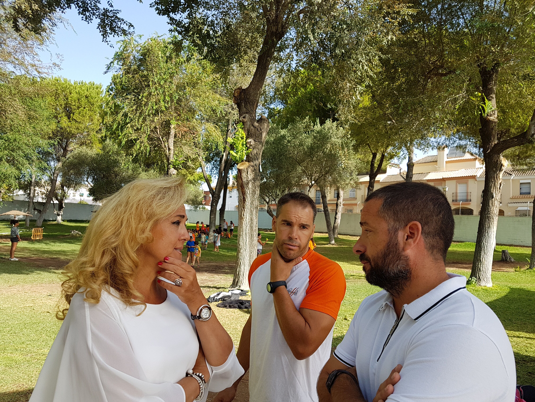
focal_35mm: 26
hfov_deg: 67.3
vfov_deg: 53.1
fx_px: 402
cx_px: 268
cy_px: 201
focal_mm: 4.2
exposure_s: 1/700
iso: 40
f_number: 1.7
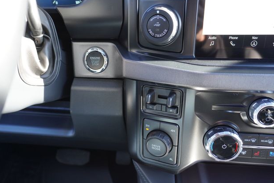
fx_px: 225
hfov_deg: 62.7
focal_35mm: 30
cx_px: 133
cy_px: 90
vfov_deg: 44.3
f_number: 4
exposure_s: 1/60
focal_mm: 19
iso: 400
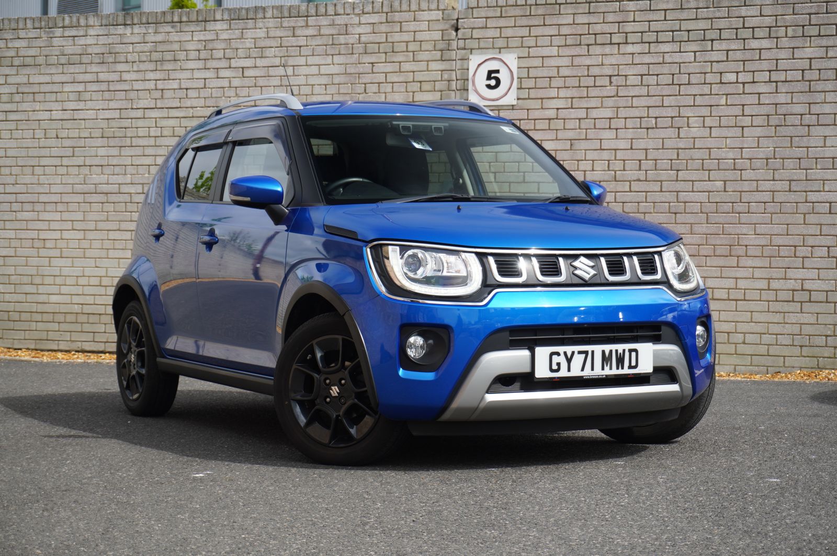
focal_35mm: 70
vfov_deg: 19.3
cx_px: 418
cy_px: 278
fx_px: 1638
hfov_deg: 28.7
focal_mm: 47
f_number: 5.6
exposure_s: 1/160
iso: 100
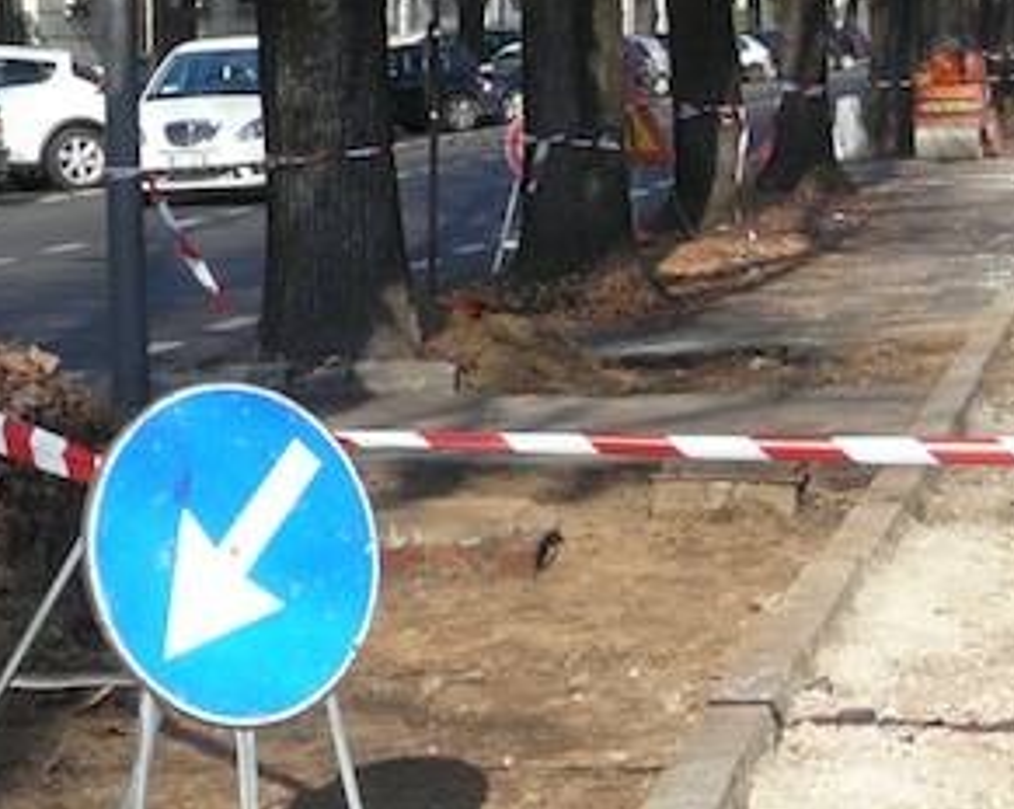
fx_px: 3926
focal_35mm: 131
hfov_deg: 14.6
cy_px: 206
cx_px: 913
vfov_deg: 11.7
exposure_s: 1/500
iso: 100
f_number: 3.2
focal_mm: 6.7
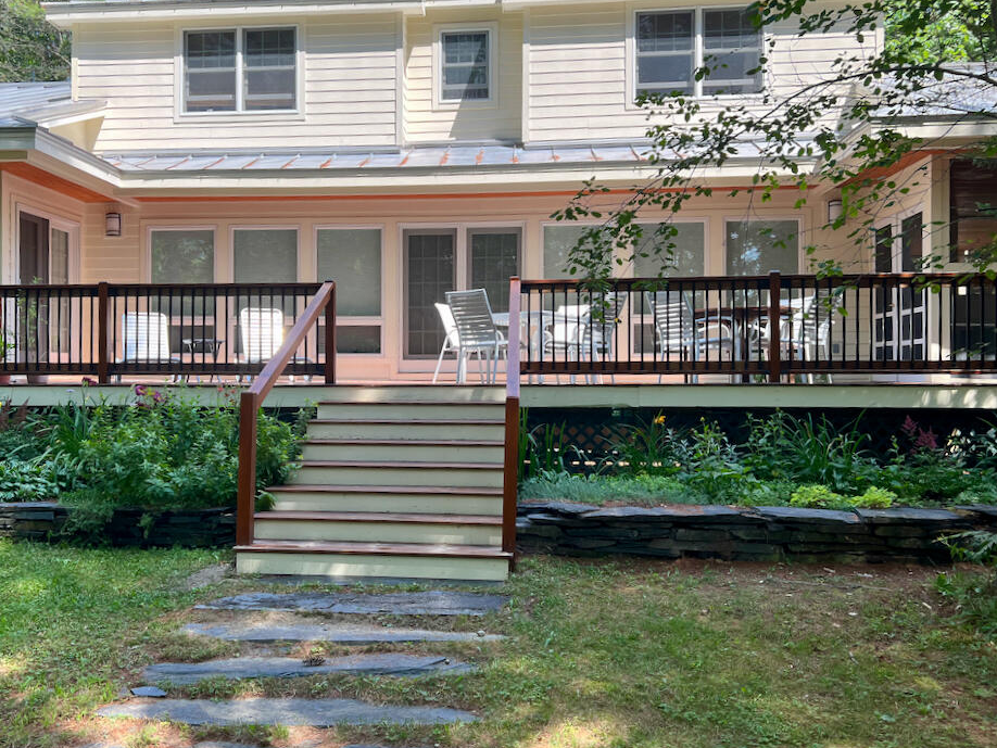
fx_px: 835
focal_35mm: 29
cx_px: 443
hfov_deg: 61.5
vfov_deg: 48.2
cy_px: 370
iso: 50
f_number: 1.5
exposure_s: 1/887
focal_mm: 5.7
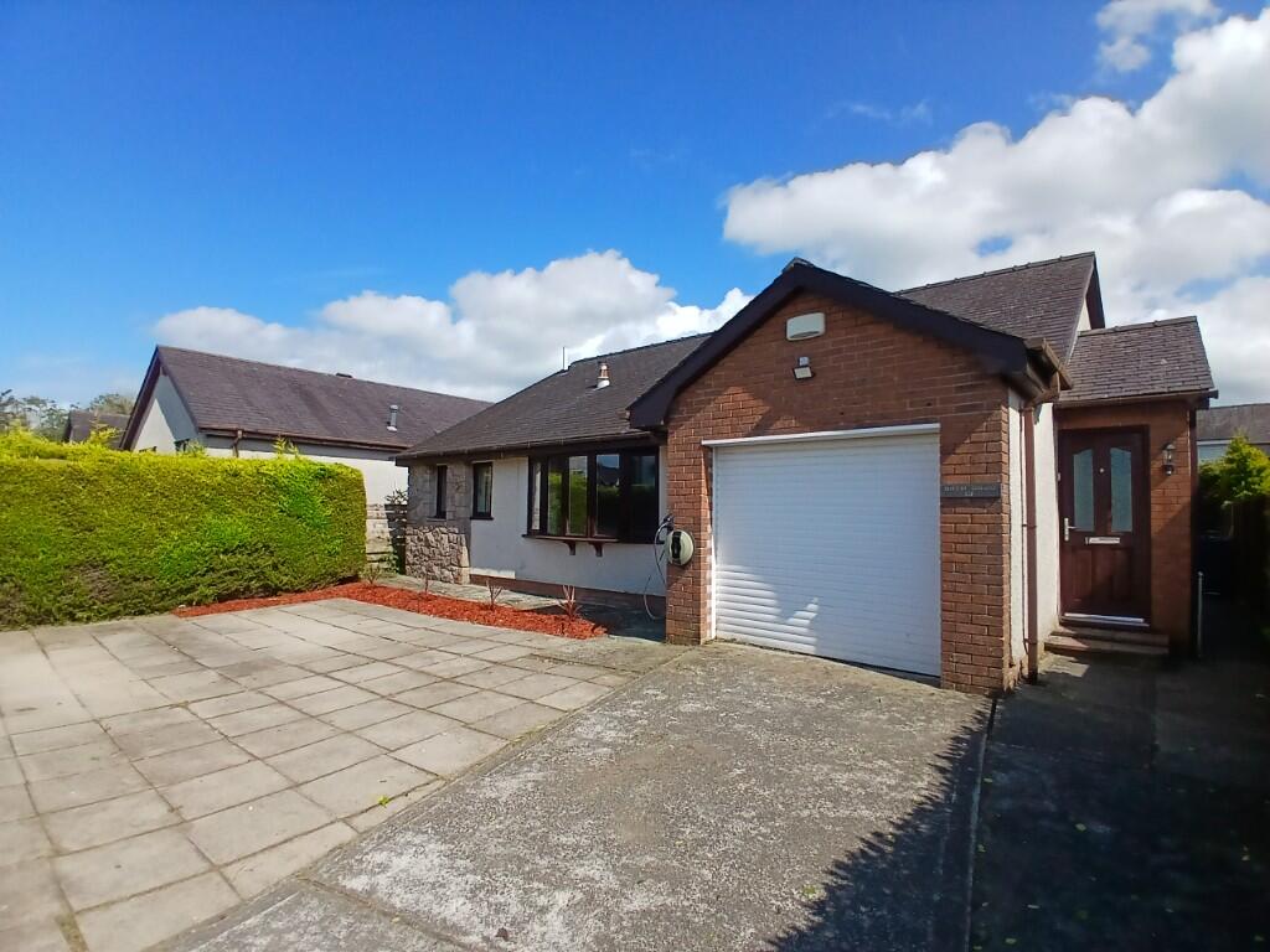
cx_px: 635
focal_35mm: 17
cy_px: 476
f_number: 2.2
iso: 50
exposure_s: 1/1427
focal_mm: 1.4
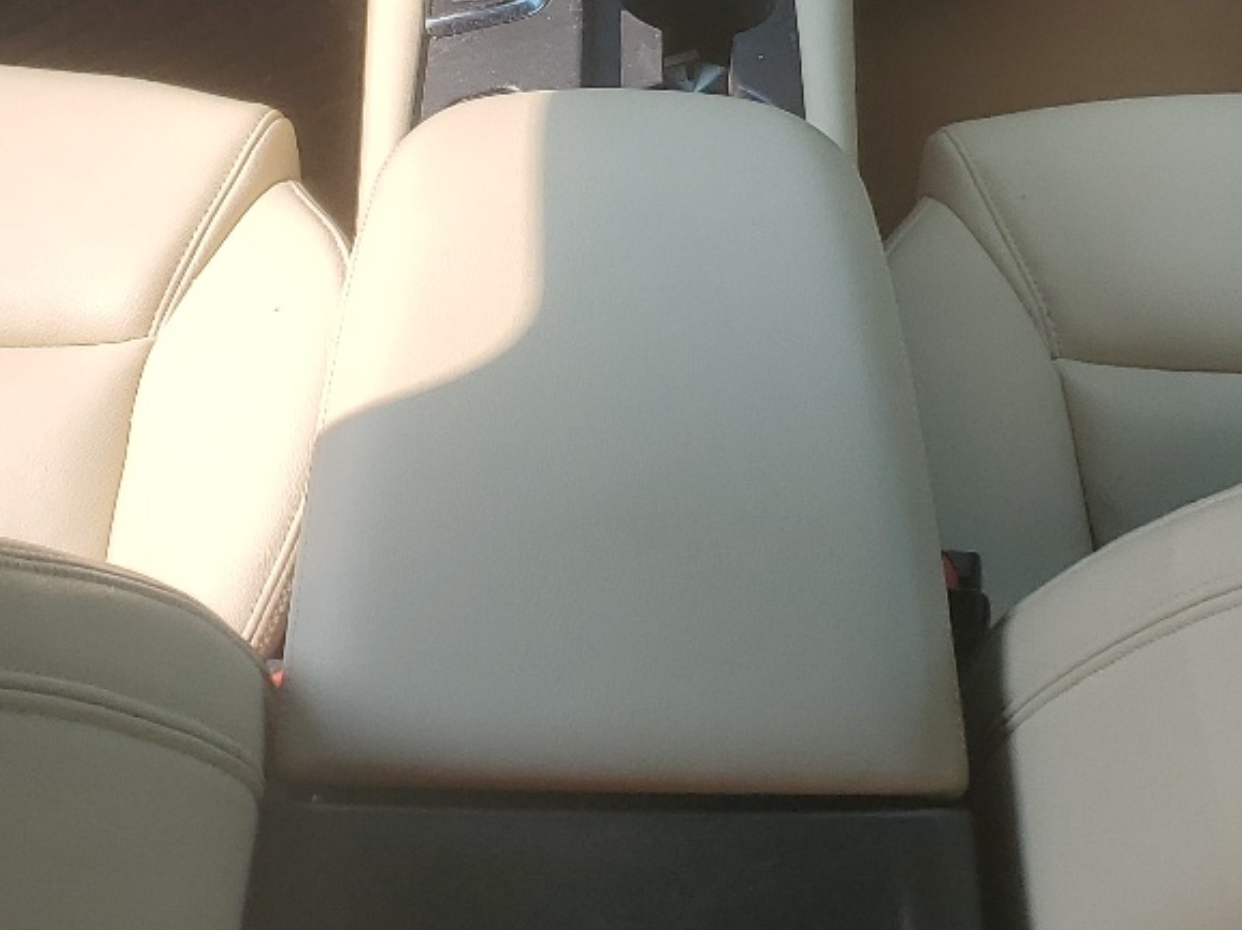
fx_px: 2582
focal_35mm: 72
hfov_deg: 27.0
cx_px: 597
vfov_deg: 20.0
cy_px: 95
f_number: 1.5
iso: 50
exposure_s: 1/1000
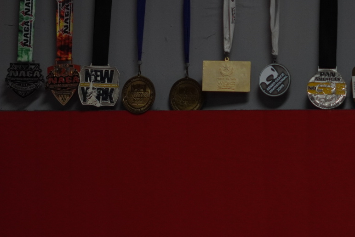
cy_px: -8
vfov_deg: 8.7
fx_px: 1549
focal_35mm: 157
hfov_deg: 13.1
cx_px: 136
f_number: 1.8
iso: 800
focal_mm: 50
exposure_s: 1/400
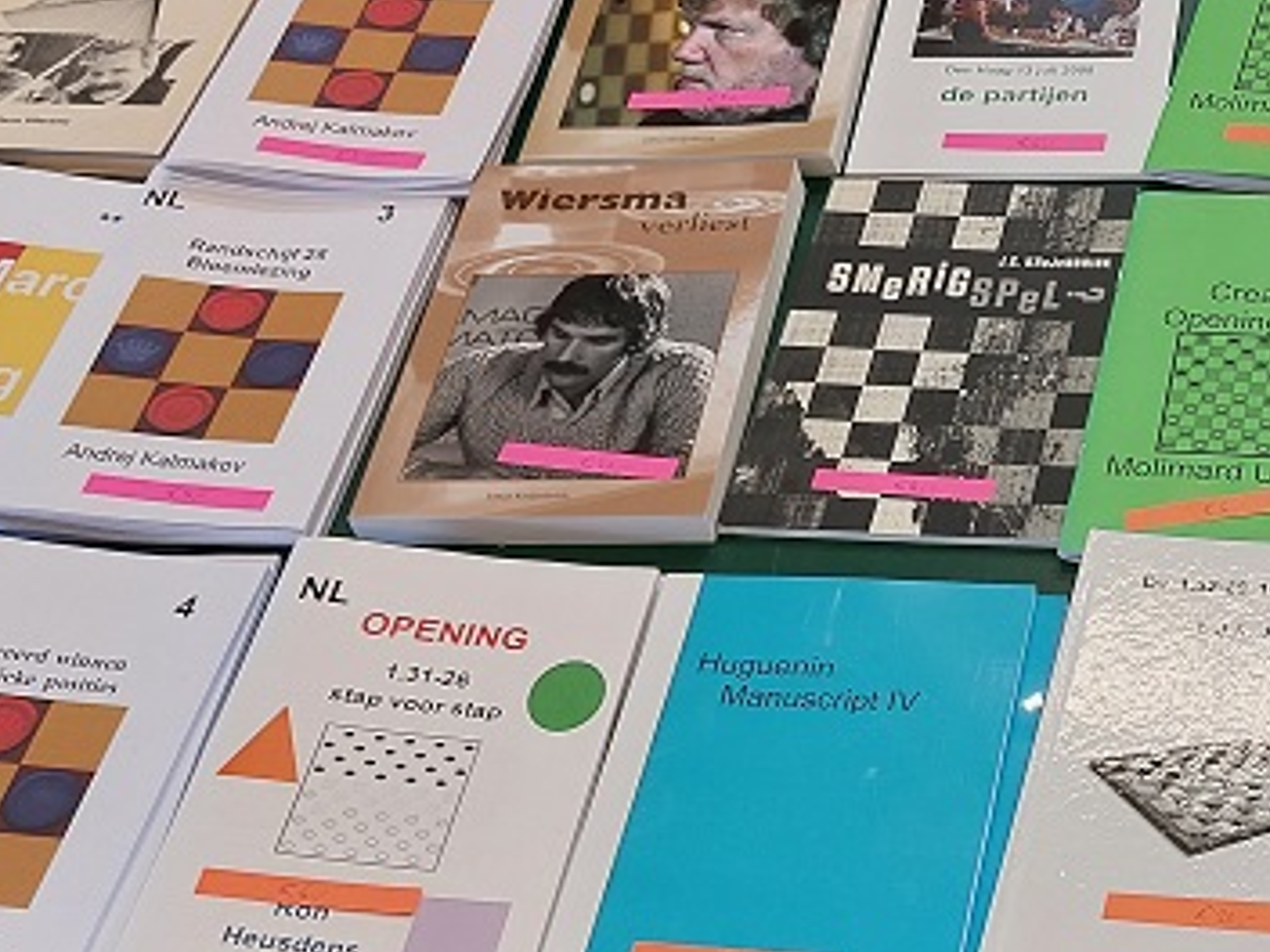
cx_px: 1344
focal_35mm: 63
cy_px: 606
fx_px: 2311
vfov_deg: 23.2
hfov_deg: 28.3
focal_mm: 5.23
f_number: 1.8
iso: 80
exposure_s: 1/50
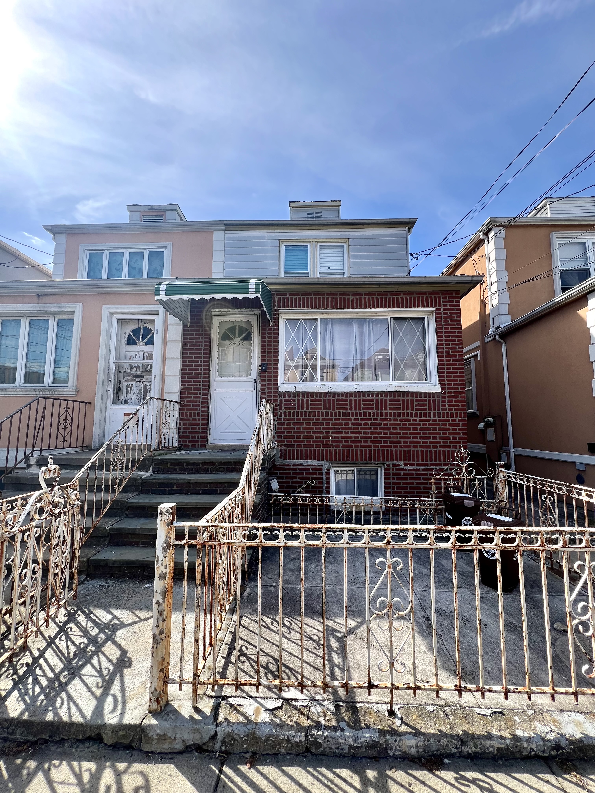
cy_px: 396
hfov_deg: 89.9
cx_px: 298
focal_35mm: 13
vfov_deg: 106.2
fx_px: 298
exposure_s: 1/677
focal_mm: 1.57
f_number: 1.8
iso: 32
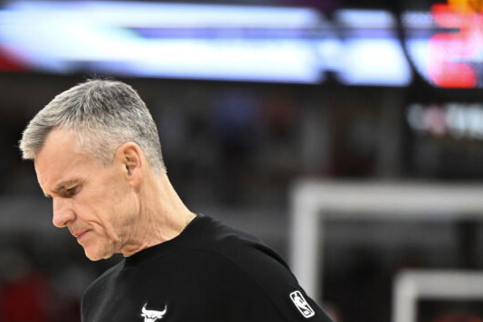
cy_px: 298
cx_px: 131
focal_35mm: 412
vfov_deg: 3.3
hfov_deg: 5.0
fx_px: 5527
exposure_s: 1/2500
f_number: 3.2
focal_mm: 200
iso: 6400
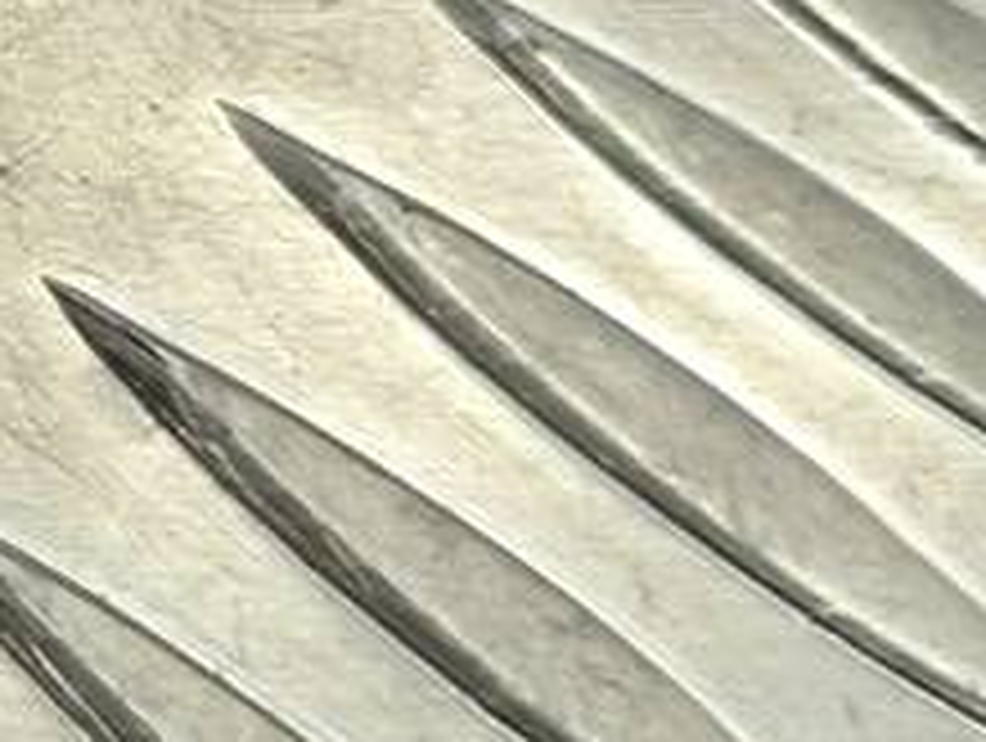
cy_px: -369
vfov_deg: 11.3
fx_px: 3595
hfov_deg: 13.1
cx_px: -1094
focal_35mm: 126
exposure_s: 1/100
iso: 143
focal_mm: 4.11
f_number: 1.6
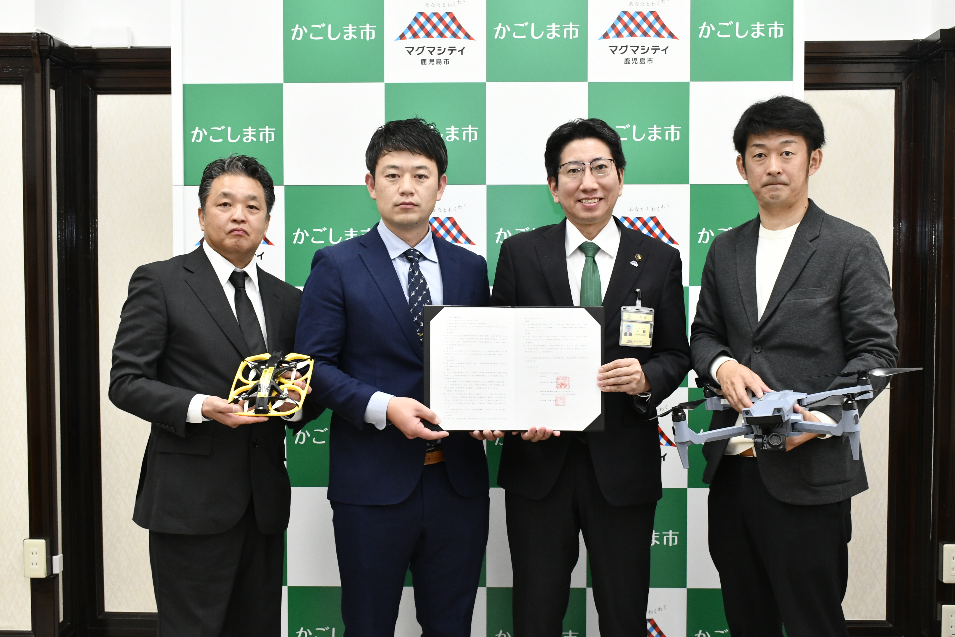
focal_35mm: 45
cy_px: 318
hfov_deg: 43.6
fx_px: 1194
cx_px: 478
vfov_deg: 29.9
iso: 1600
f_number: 8
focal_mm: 30
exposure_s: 1/80
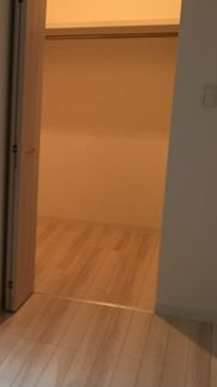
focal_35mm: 62
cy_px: 201
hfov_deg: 17.4
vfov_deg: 33.8
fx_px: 635
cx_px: -113
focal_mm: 4.15
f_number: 2.2
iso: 160
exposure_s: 1/33
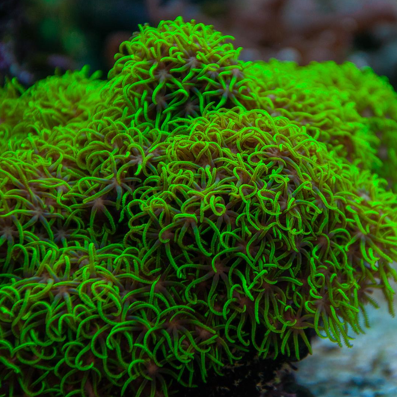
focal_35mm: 203
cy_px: 198
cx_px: 276
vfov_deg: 8.6
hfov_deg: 8.6
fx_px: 2629
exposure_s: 1/125
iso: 200
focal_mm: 105
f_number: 5.6
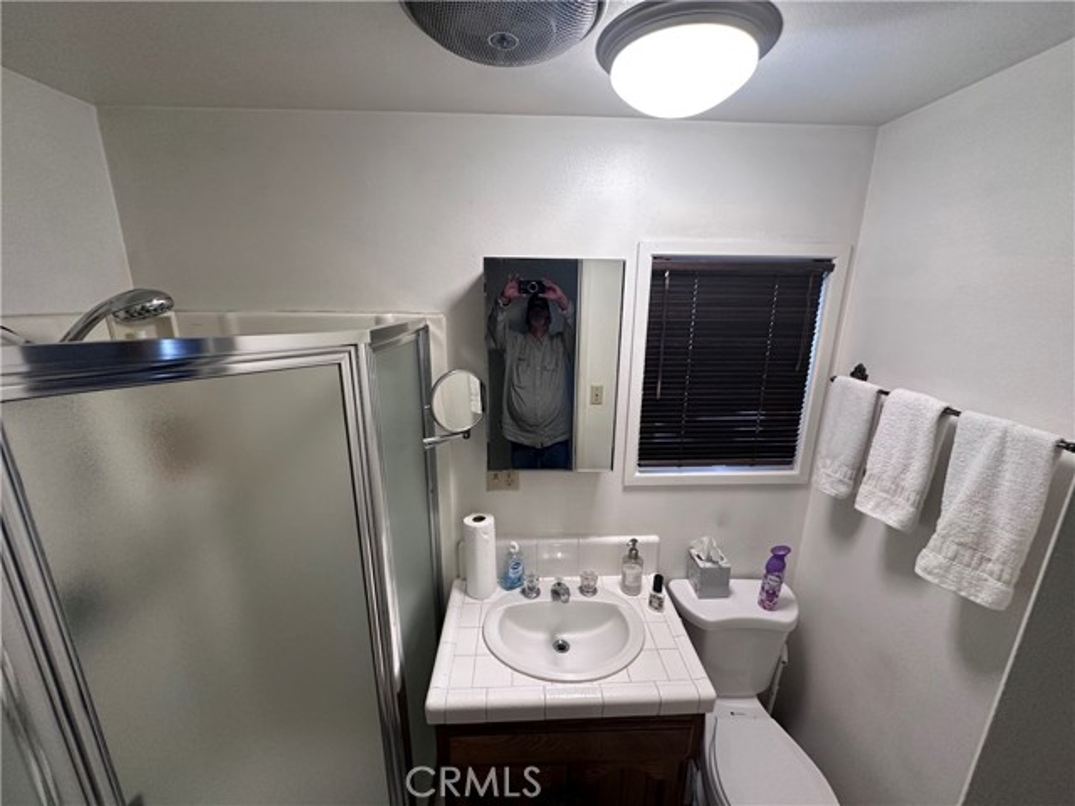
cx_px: 538
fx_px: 435
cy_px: 403
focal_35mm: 14
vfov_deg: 85.7
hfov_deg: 102.1
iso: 250
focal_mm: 2.22
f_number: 2.2
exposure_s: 1/120
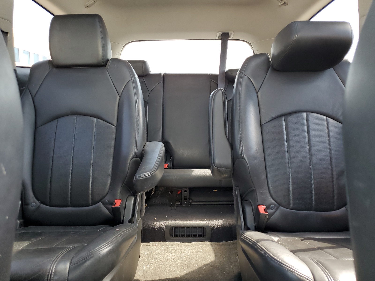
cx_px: 188
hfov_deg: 67.3
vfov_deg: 53.1
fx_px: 282
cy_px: 140
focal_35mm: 26
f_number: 1.5
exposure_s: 1/60.2
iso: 68
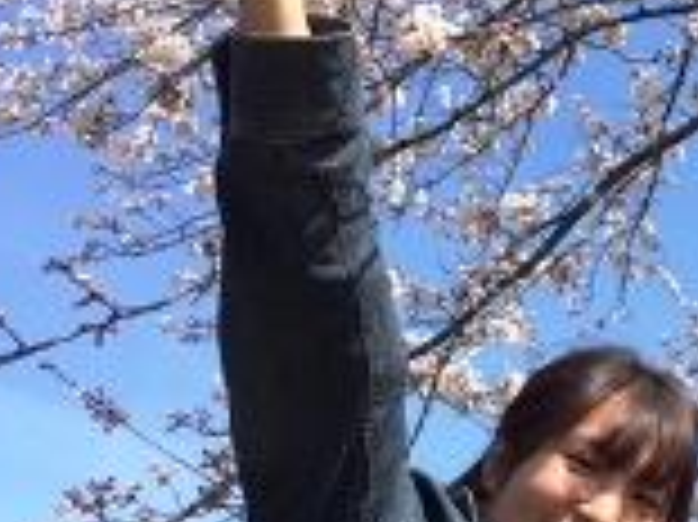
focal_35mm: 75
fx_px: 1511
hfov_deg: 24.3
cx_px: 770
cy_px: 364
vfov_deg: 19.5
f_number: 2.2
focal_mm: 4.15
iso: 25
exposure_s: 1/1012
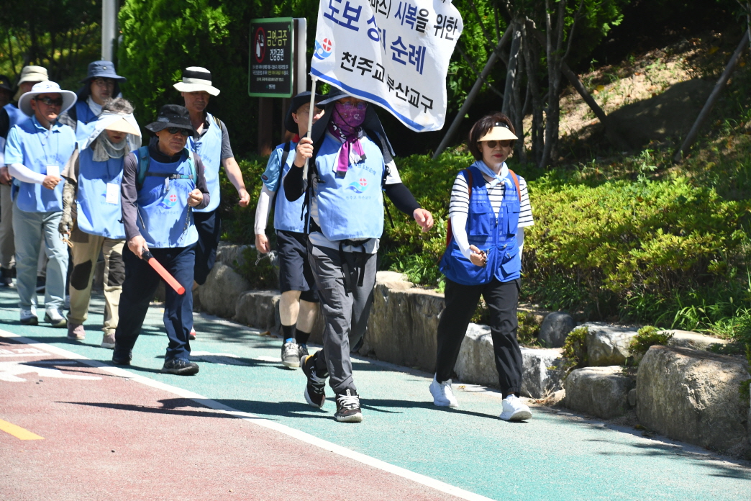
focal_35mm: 142
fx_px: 2962
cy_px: 250
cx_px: 376
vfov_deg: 9.7
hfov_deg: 14.4
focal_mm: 95
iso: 800
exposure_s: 1/800
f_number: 7.1
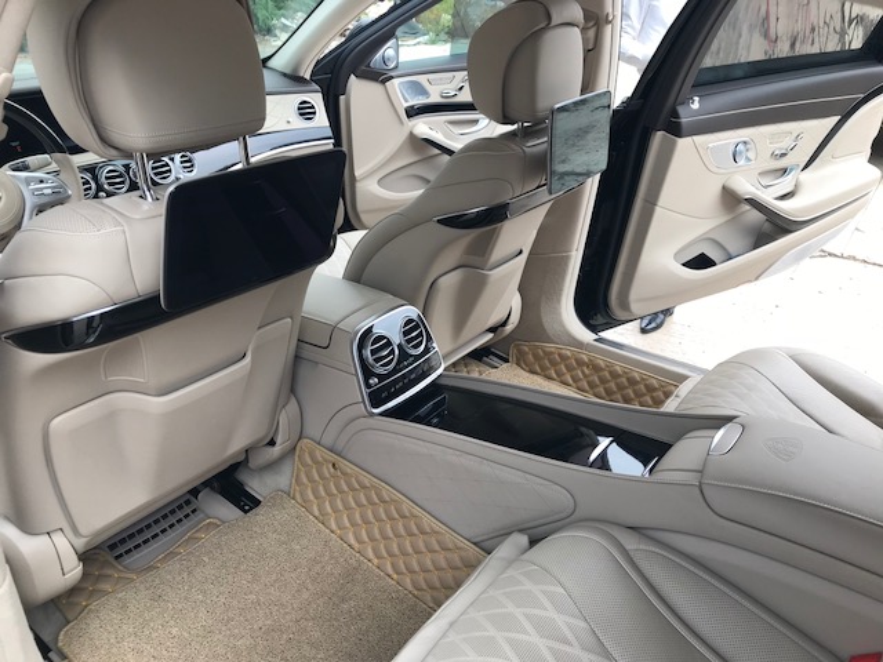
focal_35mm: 28
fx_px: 714
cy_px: 331
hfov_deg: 63.4
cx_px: 442
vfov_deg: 49.7
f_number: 1.8
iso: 20
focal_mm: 3.99
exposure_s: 1/134
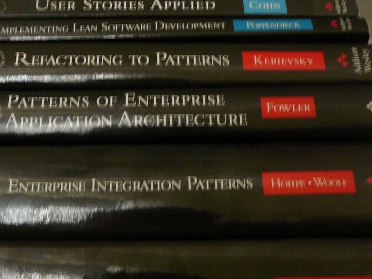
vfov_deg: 27.5
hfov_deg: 36.0
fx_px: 570
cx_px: 144
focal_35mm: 53
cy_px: 154
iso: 200
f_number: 2.8
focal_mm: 5.2
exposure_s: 1/8
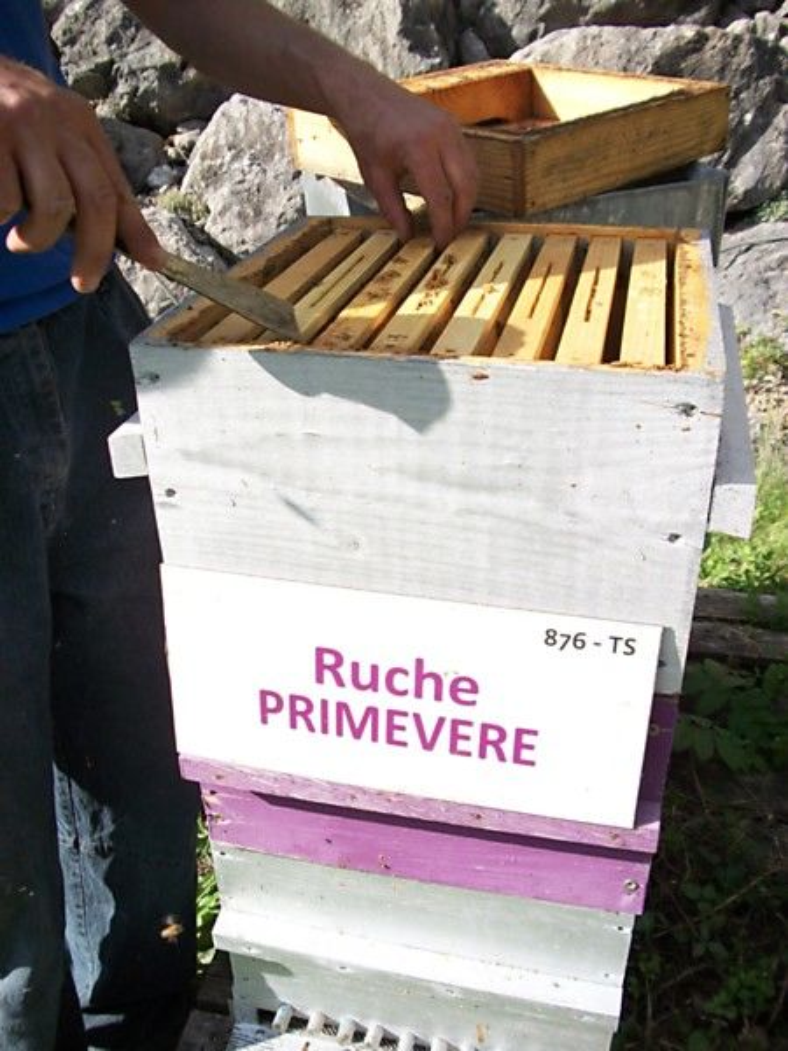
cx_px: 394
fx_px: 971
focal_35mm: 32
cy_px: 526
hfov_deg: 44.2
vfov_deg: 56.8
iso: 80
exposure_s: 1/640
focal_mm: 5.7
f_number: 2.9
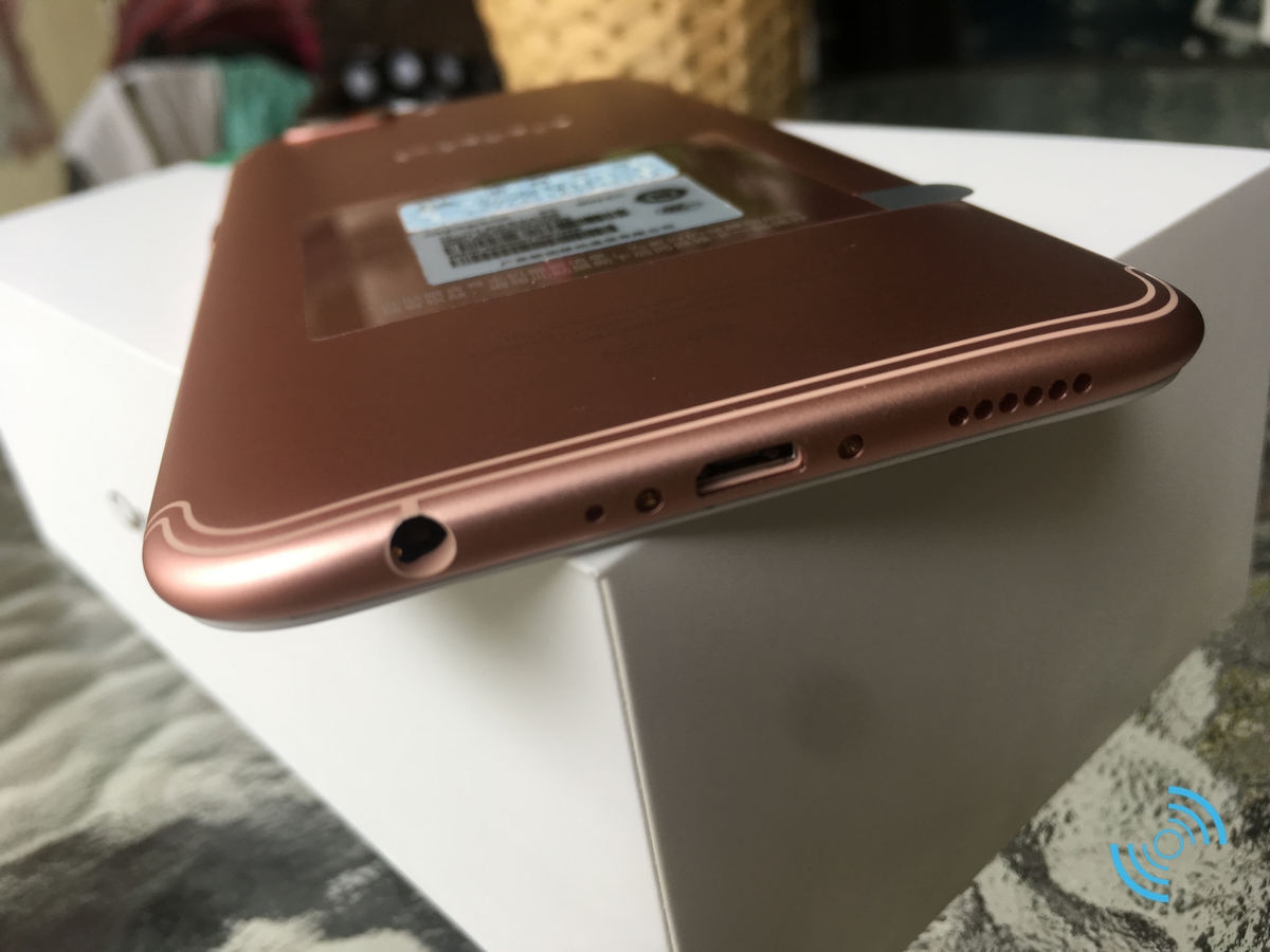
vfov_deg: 48.2
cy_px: 476
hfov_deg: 61.7
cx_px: 635
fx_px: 1064
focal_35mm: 29
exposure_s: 1/100
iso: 32
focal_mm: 4.15
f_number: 2.2
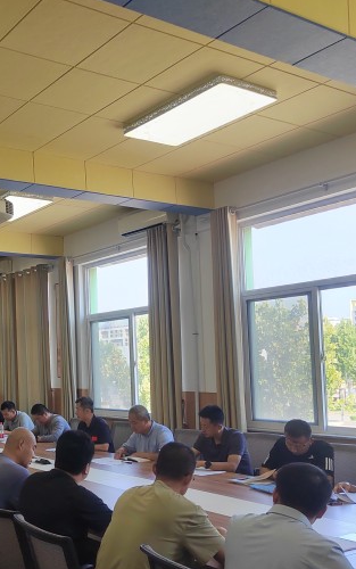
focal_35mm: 39
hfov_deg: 30.9
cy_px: 338
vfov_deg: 50.1
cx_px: 18
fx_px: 605
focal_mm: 5.52
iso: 206
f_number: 1.9
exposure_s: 1/100
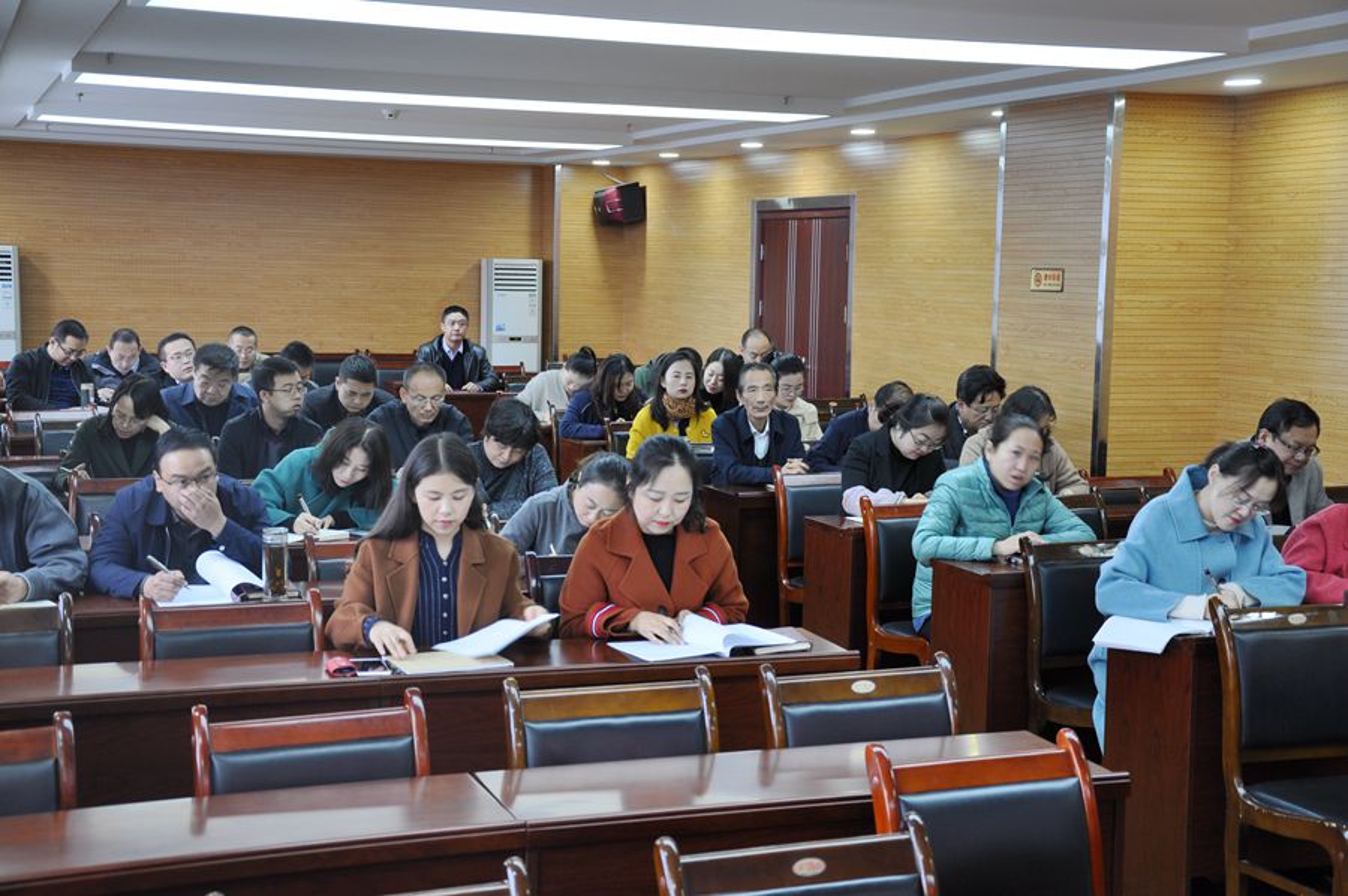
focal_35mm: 51
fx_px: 1908
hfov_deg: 38.9
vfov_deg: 26.4
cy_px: 448
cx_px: 674
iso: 400
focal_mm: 34
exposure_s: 1/20
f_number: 4.2
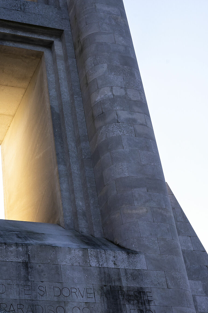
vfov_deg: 27.7
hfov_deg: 18.4
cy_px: 134
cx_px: 27
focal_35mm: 73
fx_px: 633
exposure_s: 1/125
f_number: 14
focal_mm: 35
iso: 320
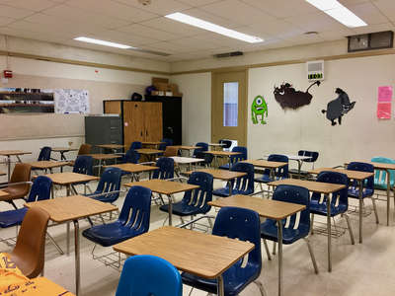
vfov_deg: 48.2
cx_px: 198
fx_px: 331
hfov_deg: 61.7
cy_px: 148
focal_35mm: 29
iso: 50
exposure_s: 1/15
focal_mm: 4.15
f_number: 2.2
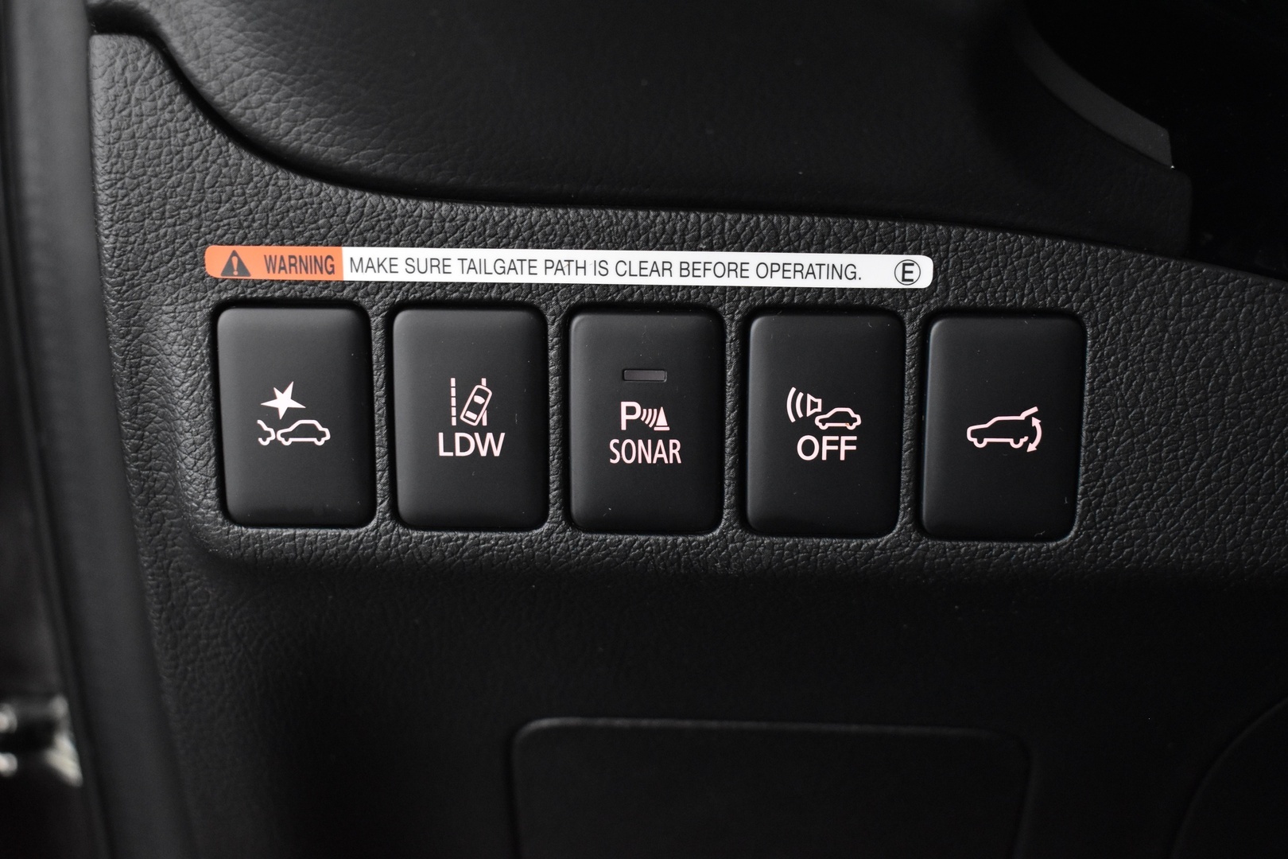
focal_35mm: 48
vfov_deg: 28.1
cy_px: 430
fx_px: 1717
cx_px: 644
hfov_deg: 41.1
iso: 3200
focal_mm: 32
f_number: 4.5
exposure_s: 1/25
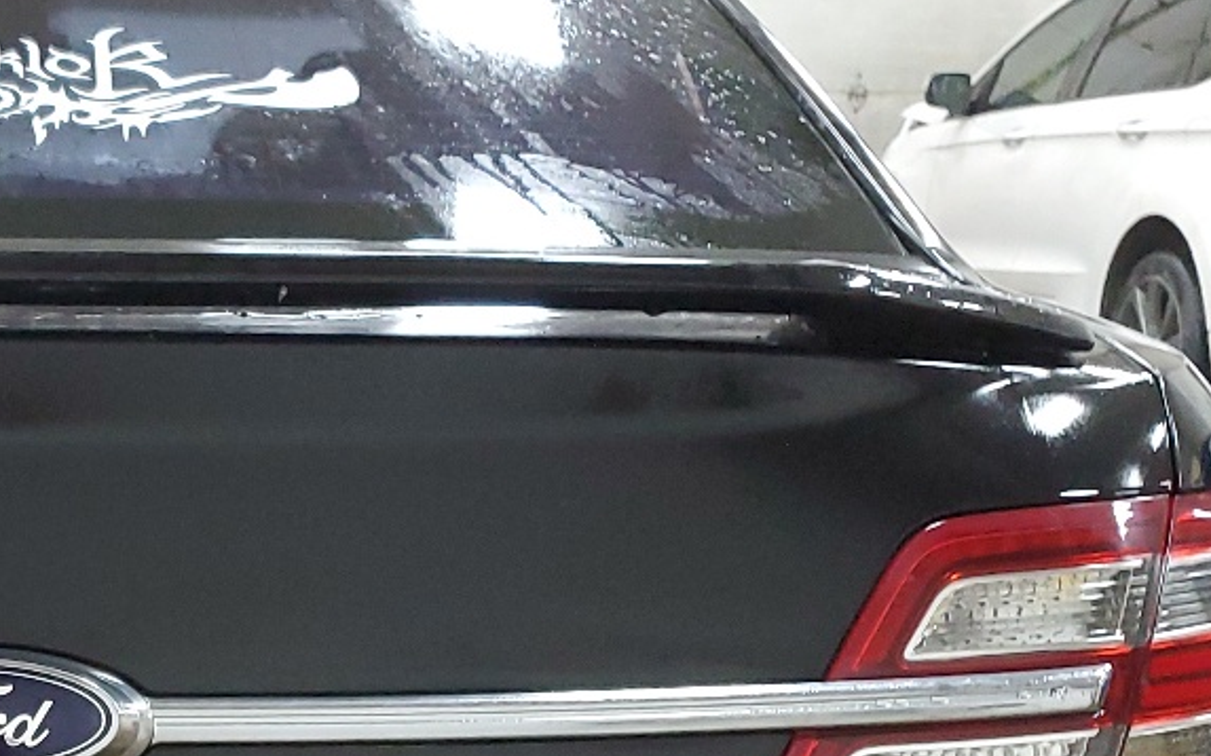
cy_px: 872
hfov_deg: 25.3
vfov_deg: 16.3
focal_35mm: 77
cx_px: -34
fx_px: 2541
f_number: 1.5
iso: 274
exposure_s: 1/60.2
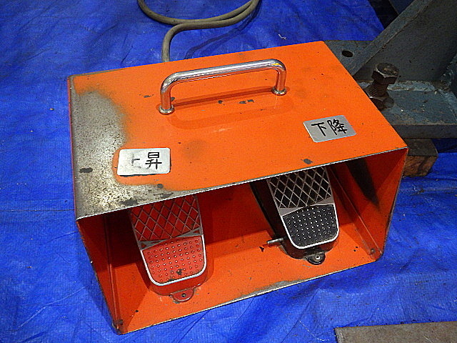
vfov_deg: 49.7
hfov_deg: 63.4
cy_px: 172
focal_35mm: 28
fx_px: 370
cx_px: 228
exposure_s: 1/45
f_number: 3.5
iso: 800
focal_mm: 5
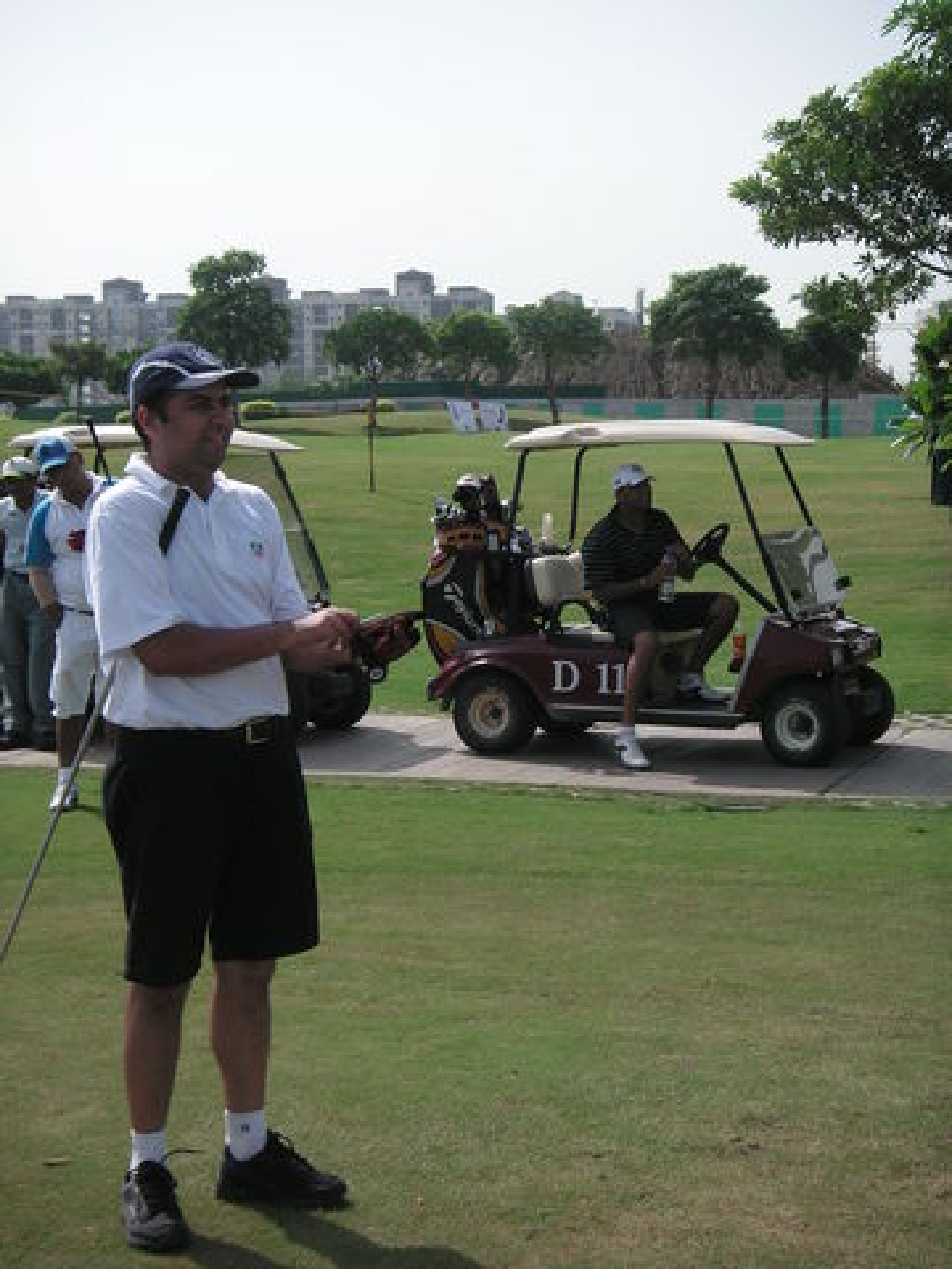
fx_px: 2273
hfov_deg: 23.7
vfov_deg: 31.2
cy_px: 634
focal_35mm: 62
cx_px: 476
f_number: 3.7
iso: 50
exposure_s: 1/750
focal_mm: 10.3
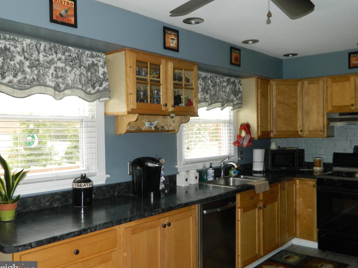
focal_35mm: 33
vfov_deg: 43.0
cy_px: 134
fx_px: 341
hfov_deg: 55.3
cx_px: 182
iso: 200
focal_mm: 5.6
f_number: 3.2
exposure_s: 1/30
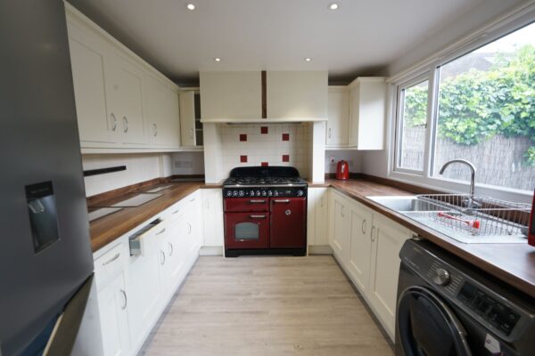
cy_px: 178
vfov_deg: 73.7
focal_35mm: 16
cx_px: 268
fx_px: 238
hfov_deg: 96.7
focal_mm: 16
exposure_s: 1/8
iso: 200
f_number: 8
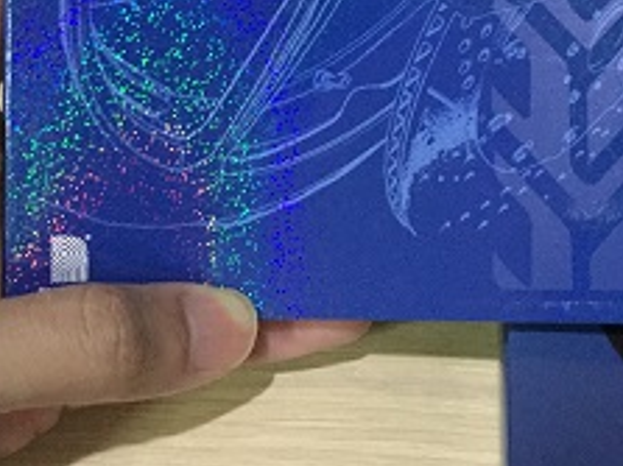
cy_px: -22
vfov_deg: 18.3
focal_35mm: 78
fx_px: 1403
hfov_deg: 24.9
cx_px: 411
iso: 500
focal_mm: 4.15
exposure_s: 1/17
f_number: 2.2
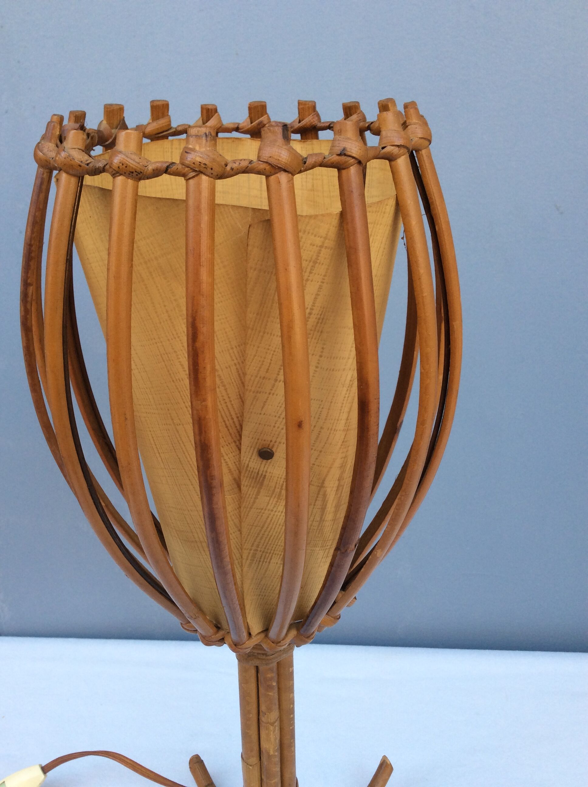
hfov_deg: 44.1
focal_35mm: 32
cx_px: 294
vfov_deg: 56.9
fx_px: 727
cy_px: 394
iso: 32
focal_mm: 3.3
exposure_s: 1/154
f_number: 2.4
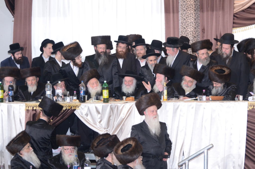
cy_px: 84
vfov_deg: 12.1
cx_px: 128
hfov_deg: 18.2
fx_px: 795
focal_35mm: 112
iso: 800
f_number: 5
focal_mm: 75
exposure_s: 1/160
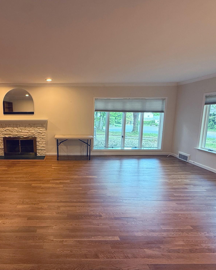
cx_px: 63
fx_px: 152
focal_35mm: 19
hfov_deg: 67.8
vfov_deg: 83.3
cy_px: 135
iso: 200
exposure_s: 1/60
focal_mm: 2.22
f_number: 2.2
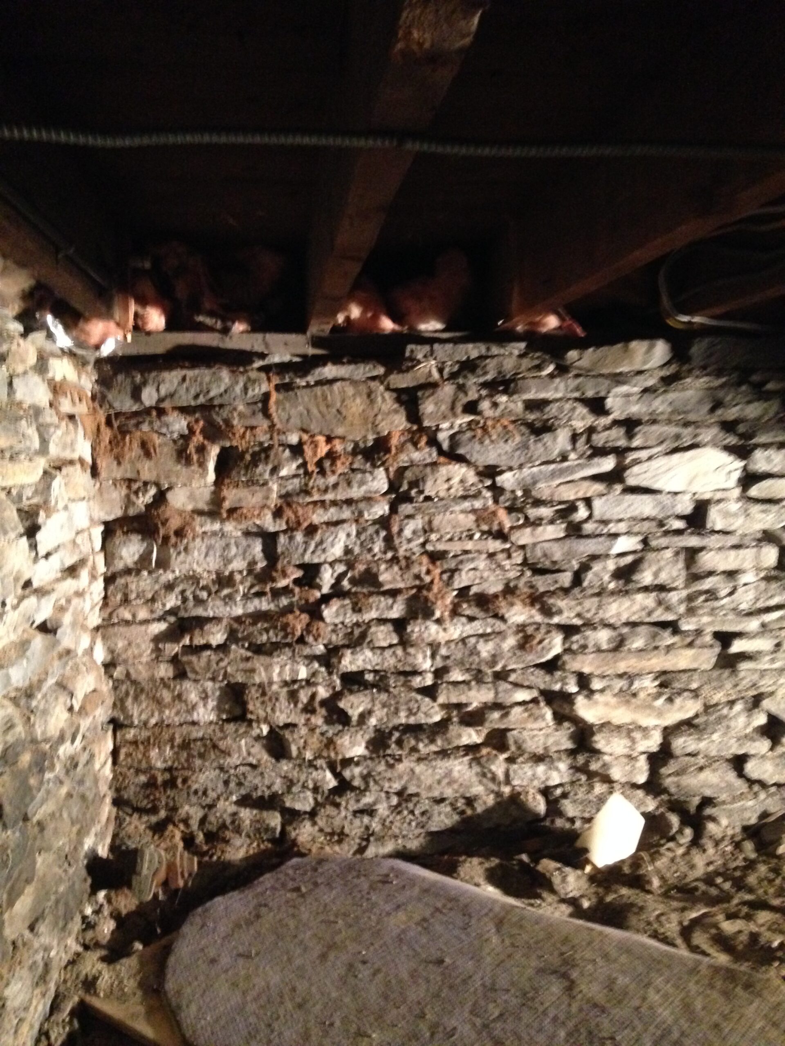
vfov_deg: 55.4
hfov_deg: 42.9
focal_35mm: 33
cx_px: 392
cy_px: 523
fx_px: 998
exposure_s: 1/15
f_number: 2.4
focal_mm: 4.12
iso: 640
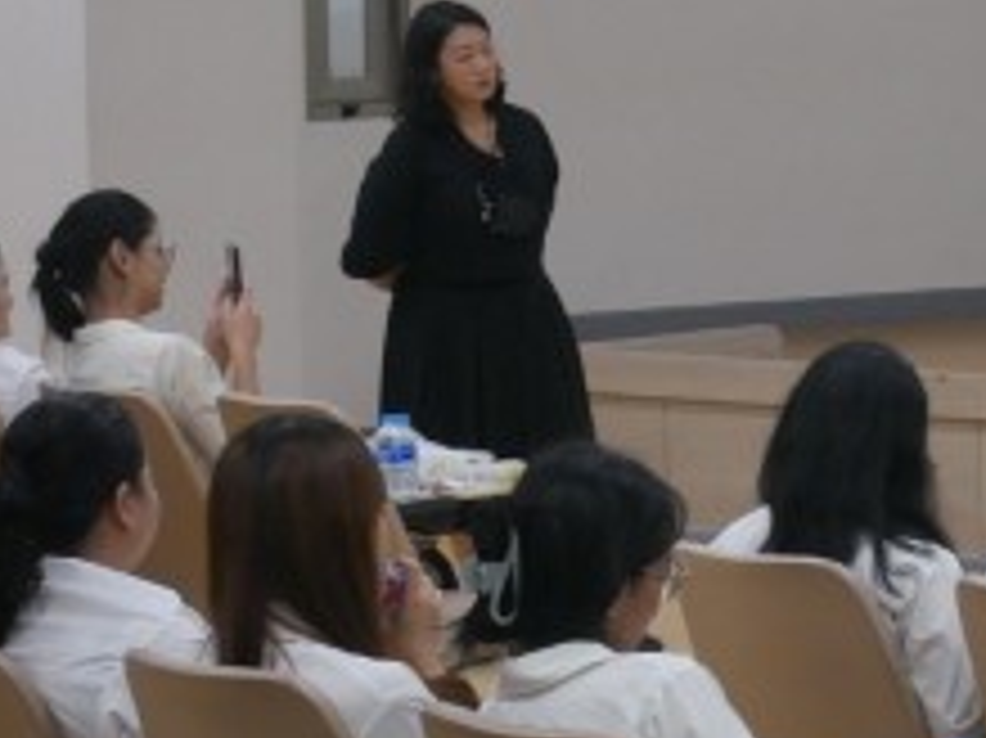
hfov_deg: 10.3
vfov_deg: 7.9
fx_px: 5324
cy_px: -4
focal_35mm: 187
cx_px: 1418
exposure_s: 1/80
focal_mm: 32
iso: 1600
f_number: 5.6
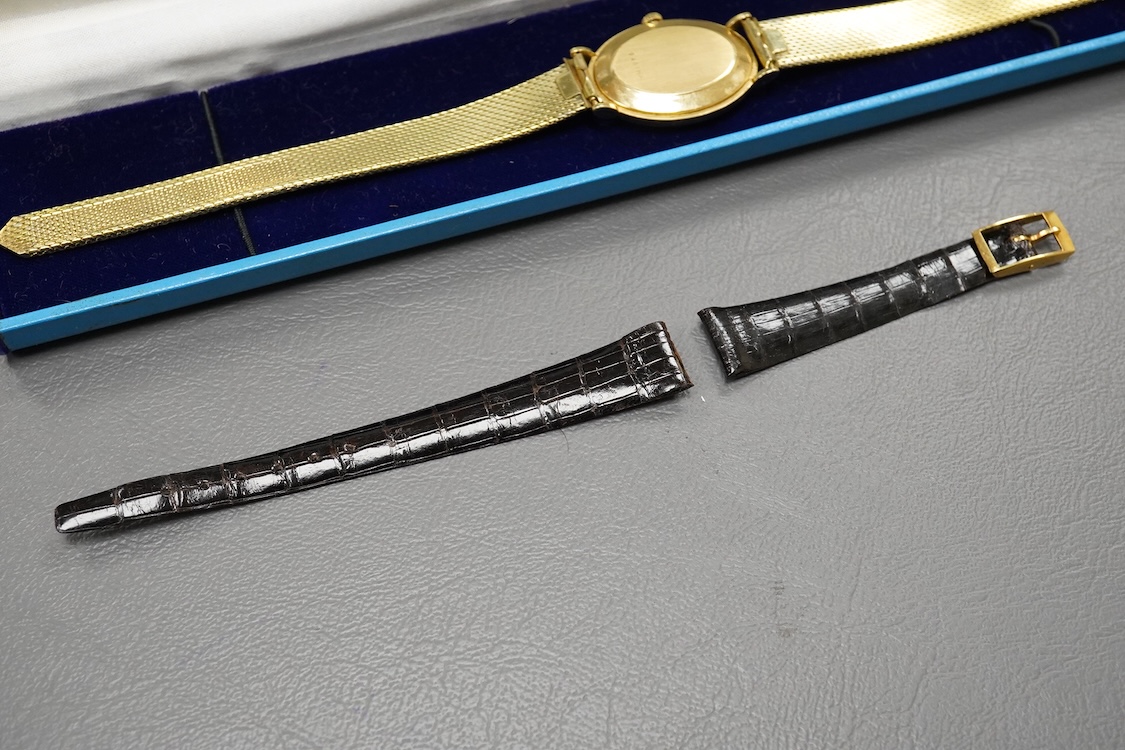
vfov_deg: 29.9
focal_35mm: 45
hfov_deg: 43.6
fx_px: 1406
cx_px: 562
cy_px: 375
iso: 2500
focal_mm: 30
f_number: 11
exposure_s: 1/160
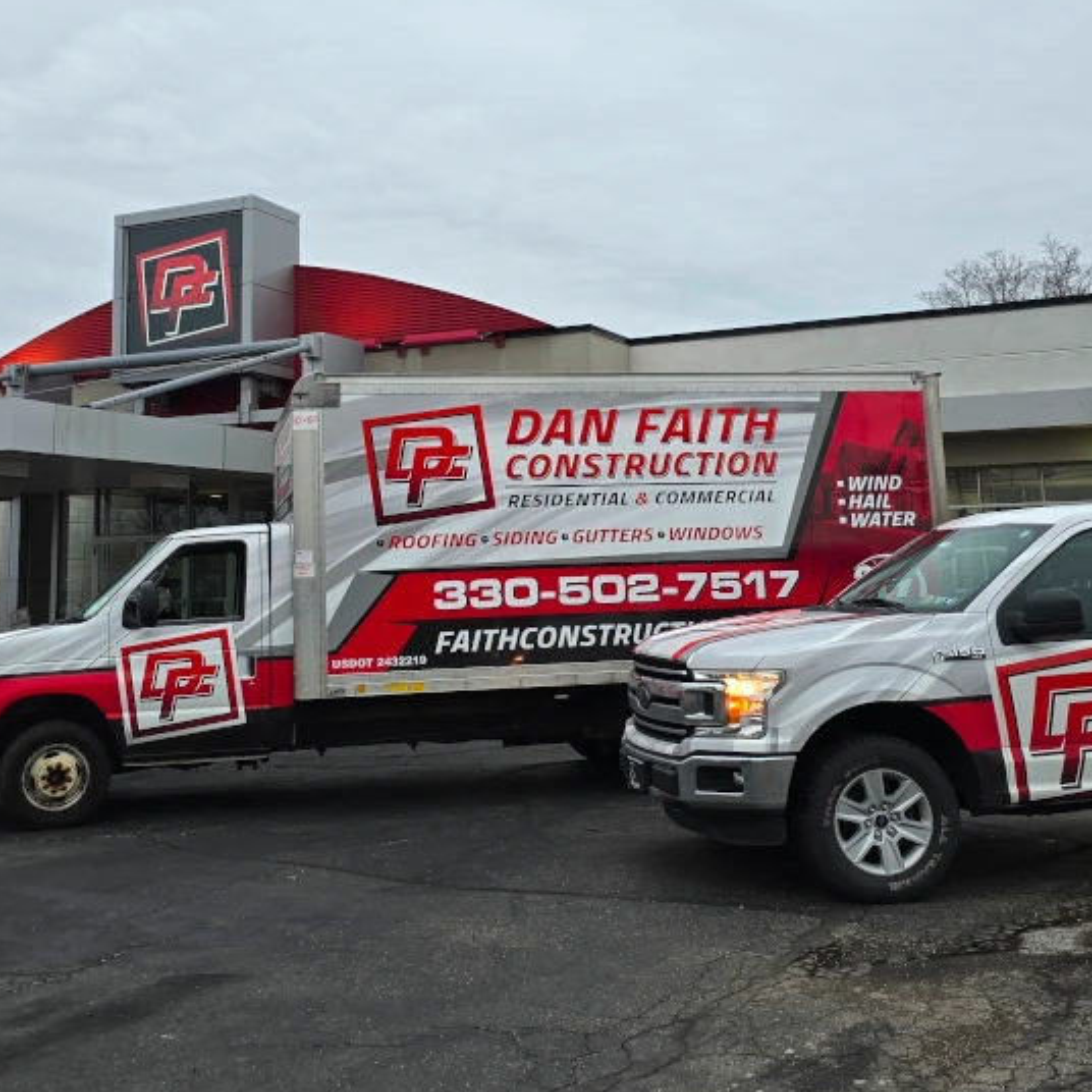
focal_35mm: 41
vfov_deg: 40.6
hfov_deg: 40.9
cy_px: 391
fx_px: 1463
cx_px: 481
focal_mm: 6.3
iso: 25
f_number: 1.7
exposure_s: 1/60
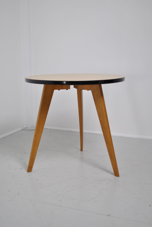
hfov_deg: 28.2
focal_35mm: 48
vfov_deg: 41.1
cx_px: 76
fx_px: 303
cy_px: 114
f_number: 4.8
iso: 250
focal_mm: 32
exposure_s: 1/30
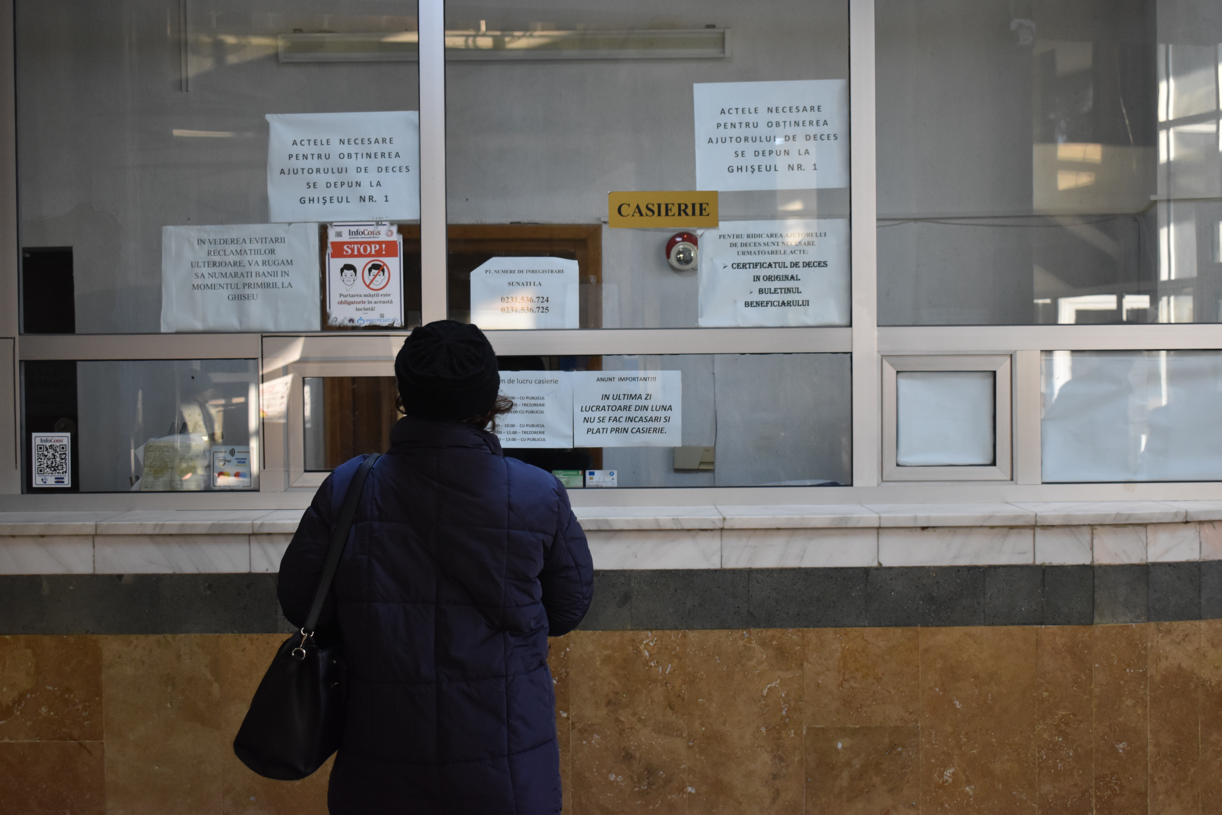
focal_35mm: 51
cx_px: 611
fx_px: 1731
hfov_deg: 38.9
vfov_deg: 26.5
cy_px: 408
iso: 1100
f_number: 4.5
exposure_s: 1/125
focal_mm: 34
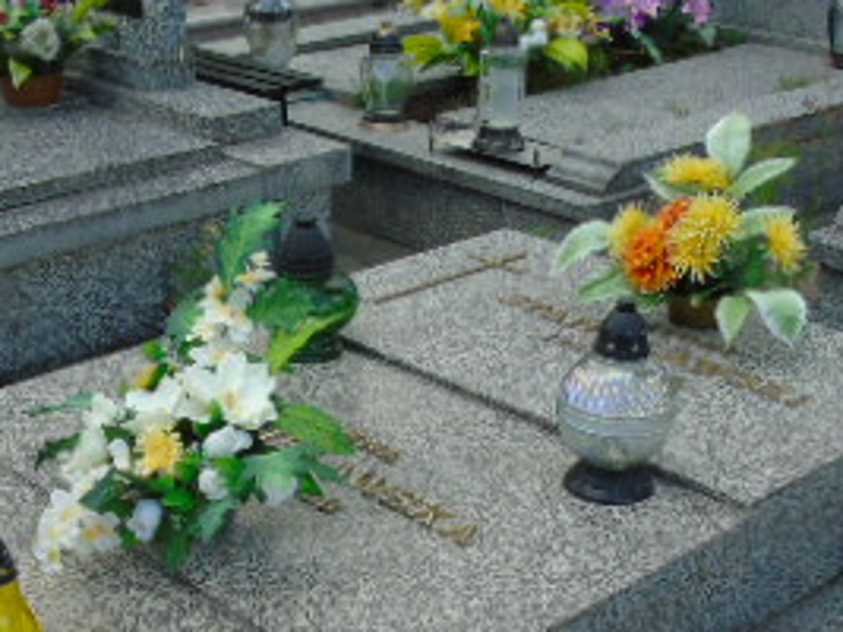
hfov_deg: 32.2
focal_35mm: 60
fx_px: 1461
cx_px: 366
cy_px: 575
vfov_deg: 23.7
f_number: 3.4
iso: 80
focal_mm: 4.4
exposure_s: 1/250
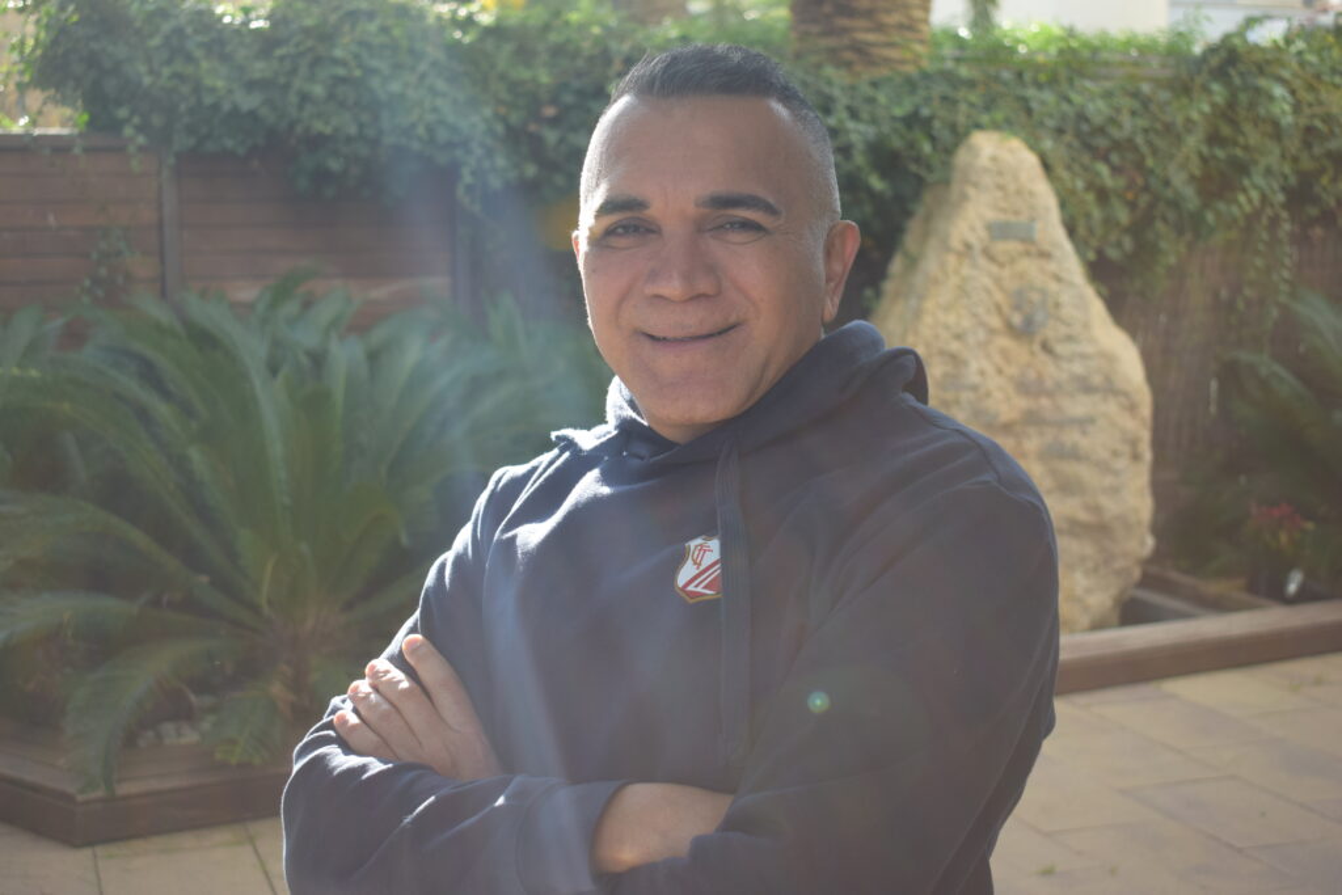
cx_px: 671
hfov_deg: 37.8
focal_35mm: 52
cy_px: 448
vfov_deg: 25.8
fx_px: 1957
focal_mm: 35
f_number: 4.5
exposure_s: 1/200
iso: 200
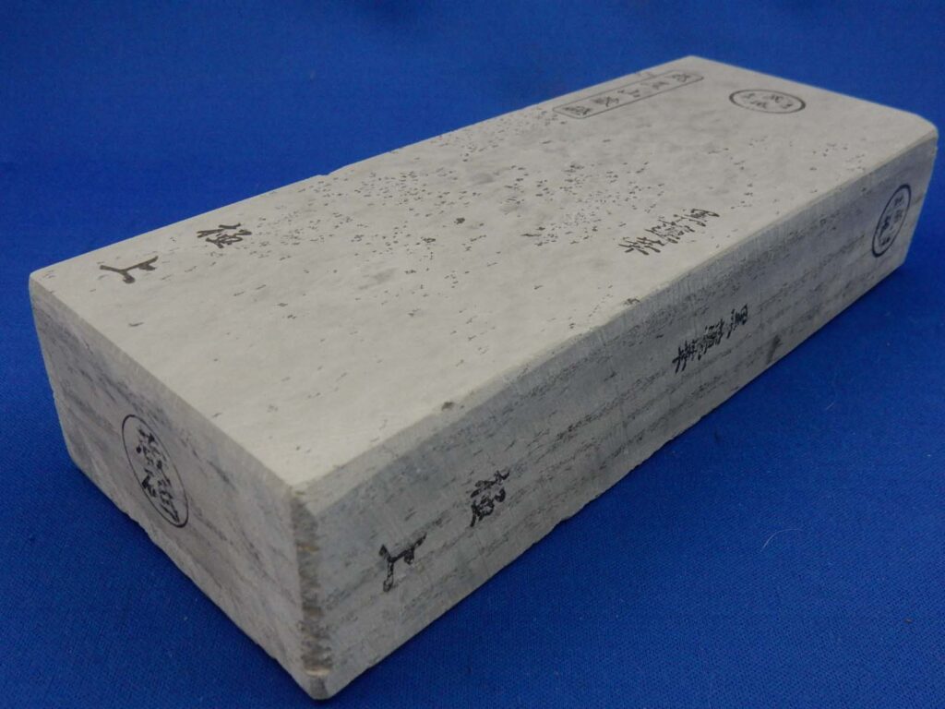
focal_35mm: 36
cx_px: 472
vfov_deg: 39.7
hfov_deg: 51.4
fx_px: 983
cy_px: 354
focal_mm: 6.4
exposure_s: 1/30
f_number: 4
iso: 500
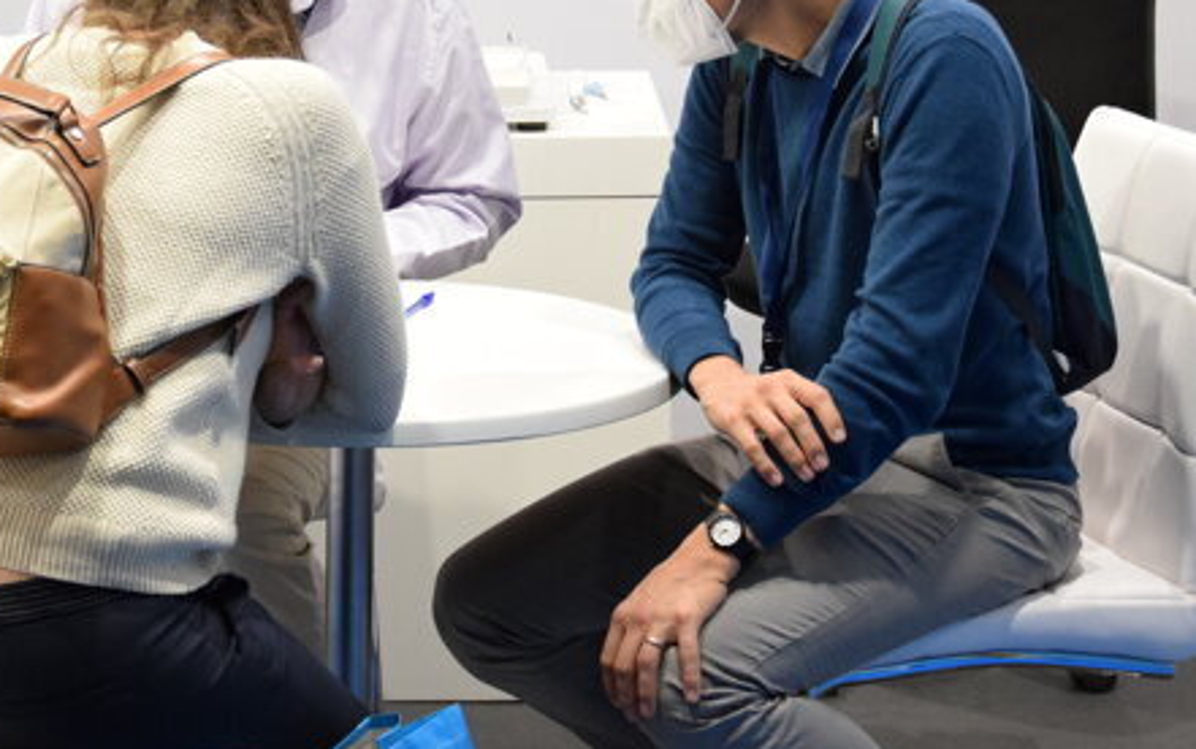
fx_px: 4109
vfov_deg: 10.3
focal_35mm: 126
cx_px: 396
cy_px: 19
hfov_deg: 16.5
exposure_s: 1/200
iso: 2500
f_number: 5
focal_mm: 42
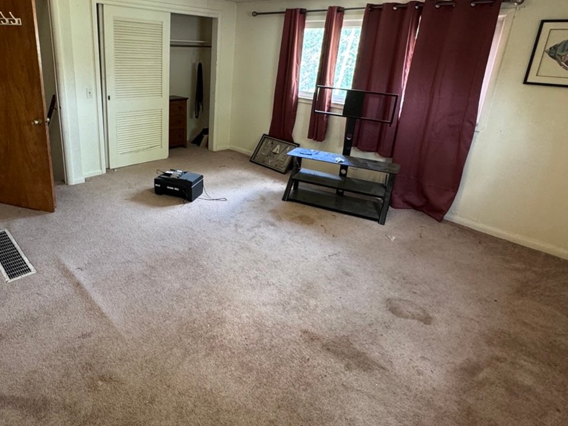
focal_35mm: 22
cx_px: 222
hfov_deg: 75.4
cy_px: 161
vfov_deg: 60.3
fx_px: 361
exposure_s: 1/60
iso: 400
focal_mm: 2.22
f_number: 2.2
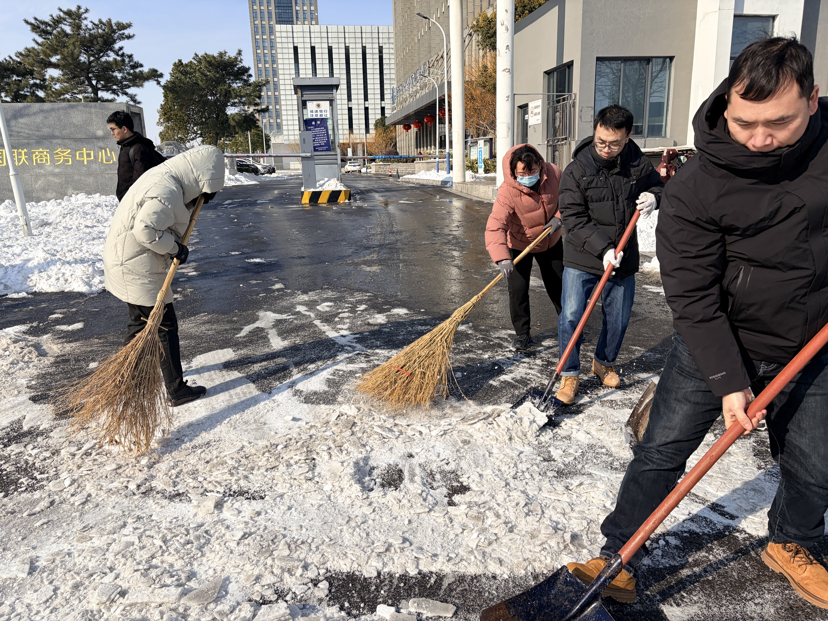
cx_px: 414
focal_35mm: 26
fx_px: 622
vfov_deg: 53.1
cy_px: 310
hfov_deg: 67.3
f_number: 1.6
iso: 50
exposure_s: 1/4065
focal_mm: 5.96
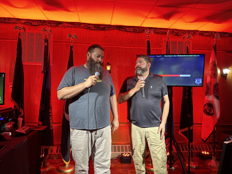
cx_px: 116
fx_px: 161
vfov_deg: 56.8
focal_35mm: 24
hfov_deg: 71.6
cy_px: 87
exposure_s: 1/60
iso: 400
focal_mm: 6.86
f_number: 1.78
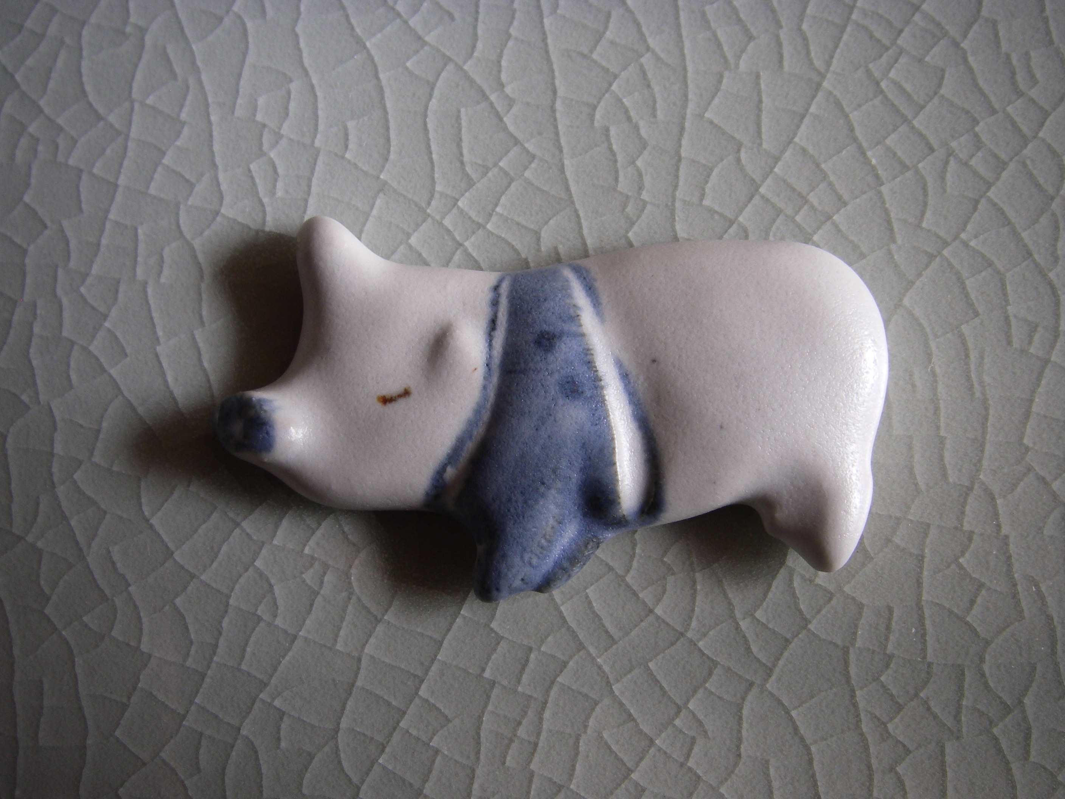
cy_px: 400
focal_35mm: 38
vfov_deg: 37.7
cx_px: 532
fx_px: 1169
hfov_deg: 49.0
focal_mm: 6.3
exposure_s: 1/60
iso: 80
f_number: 3.3
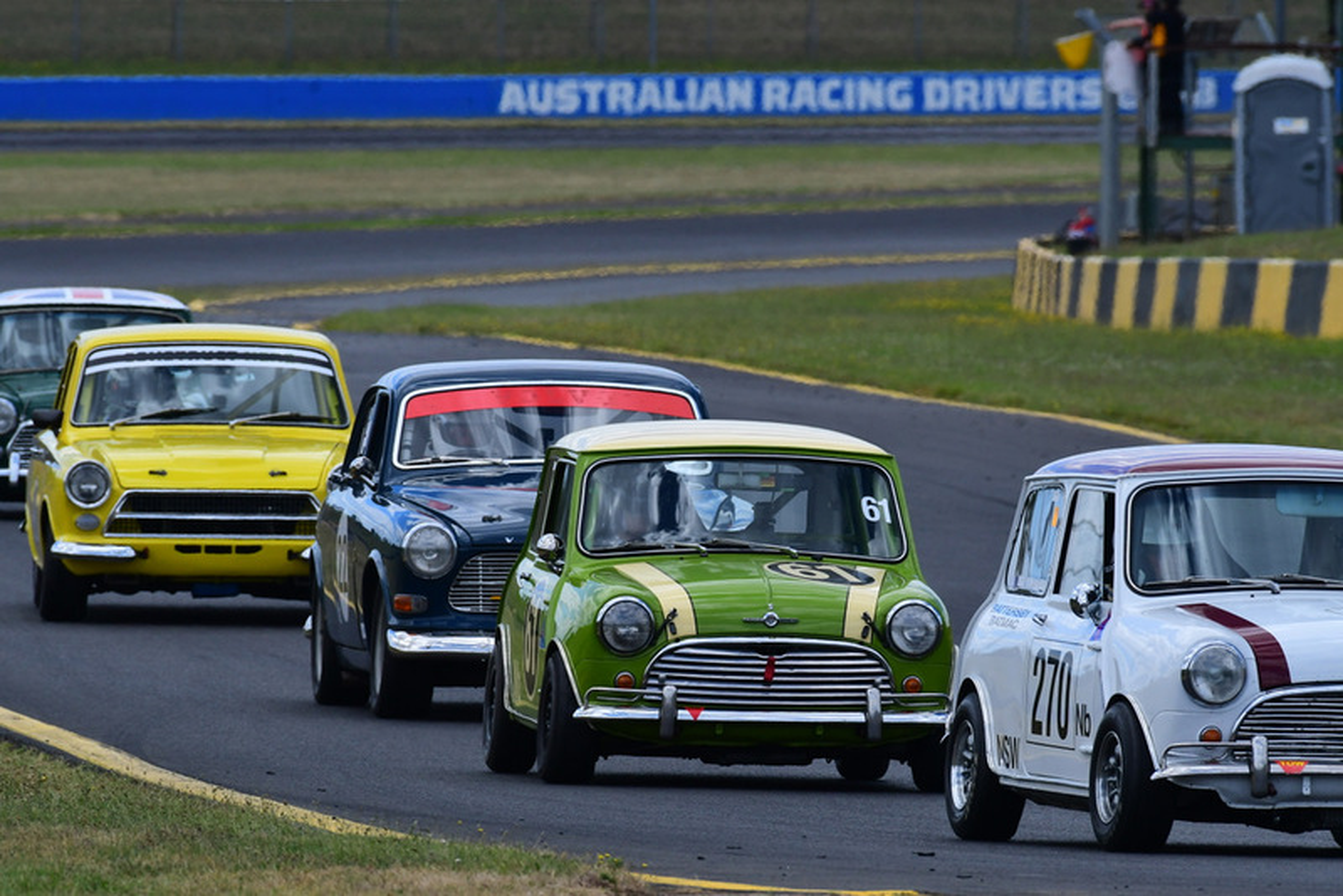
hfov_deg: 2.7
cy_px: 448
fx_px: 27988
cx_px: 672
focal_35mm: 750
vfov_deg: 1.8
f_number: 13
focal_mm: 500
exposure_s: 1/640
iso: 640
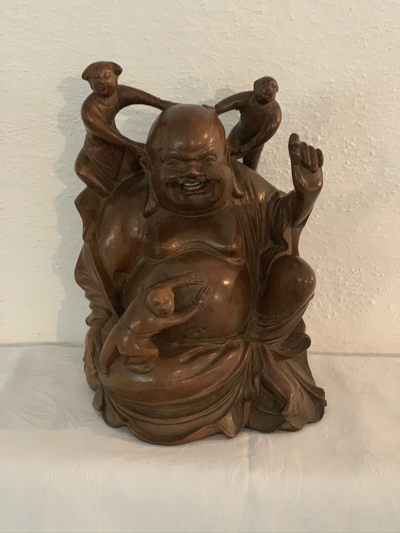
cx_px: 200
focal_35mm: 52
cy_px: 266
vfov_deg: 36.8
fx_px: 801
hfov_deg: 28.0
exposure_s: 1/25
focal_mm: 6
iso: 500
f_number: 2.4
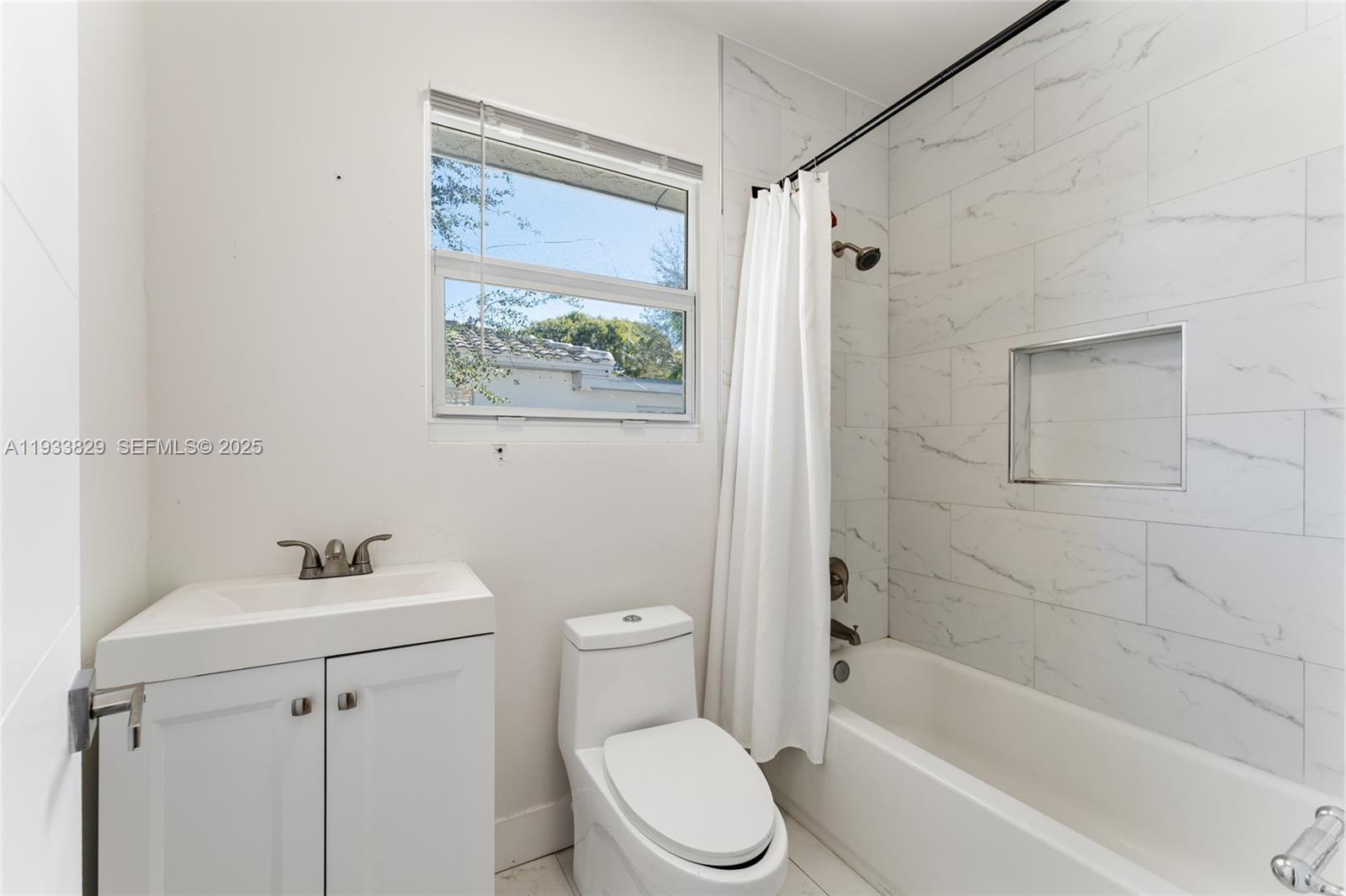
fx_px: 523
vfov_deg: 81.2
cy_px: 448
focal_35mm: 14
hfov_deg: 104.3
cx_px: 673
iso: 400
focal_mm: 14
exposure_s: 1/8
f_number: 9
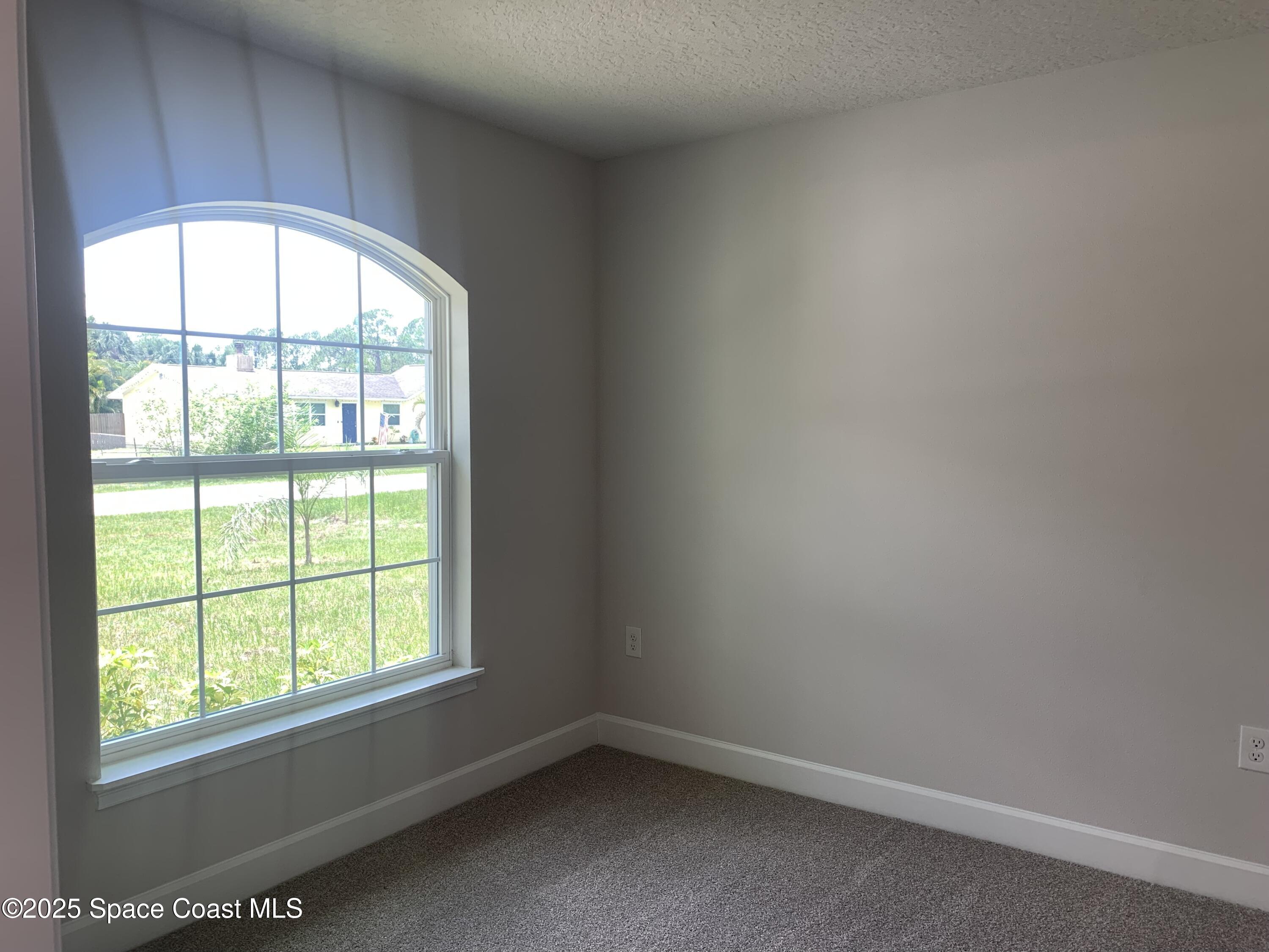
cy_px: 476
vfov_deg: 53.1
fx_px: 953
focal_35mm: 26
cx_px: 634
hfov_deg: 67.3
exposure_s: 1/120
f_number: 1.8
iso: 25
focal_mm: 4.25
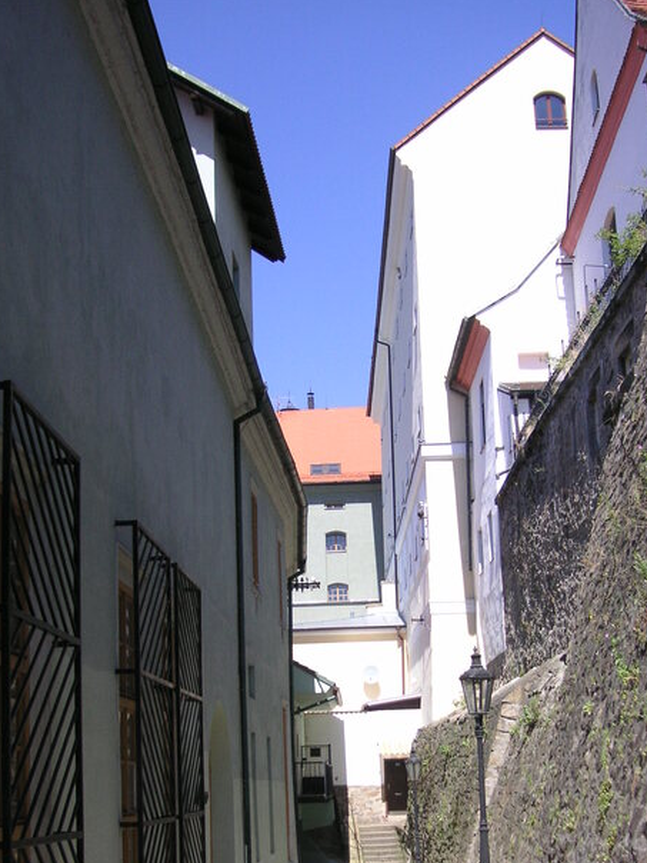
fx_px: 1221
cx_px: 331
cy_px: 563
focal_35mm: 49
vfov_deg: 38.5
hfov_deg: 29.7
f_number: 2.8
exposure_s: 1/750
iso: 50
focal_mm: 6.1
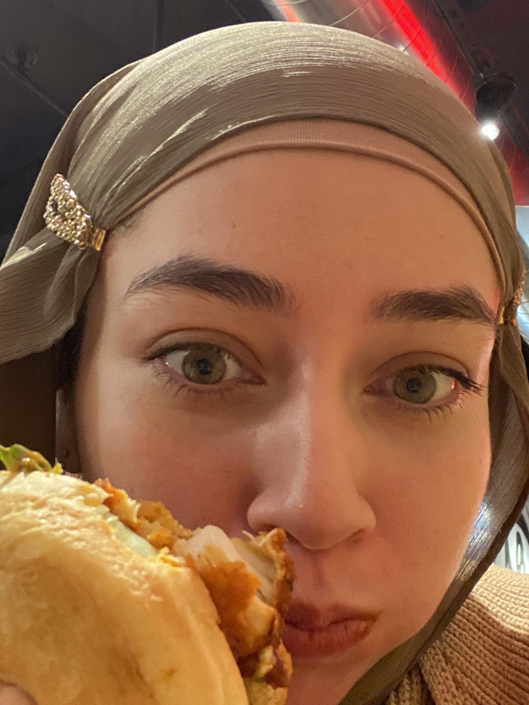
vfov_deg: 43.8
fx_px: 876
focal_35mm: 43
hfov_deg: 33.6
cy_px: 380
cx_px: 263
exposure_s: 1/40
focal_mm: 2.71
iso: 320
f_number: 2.2
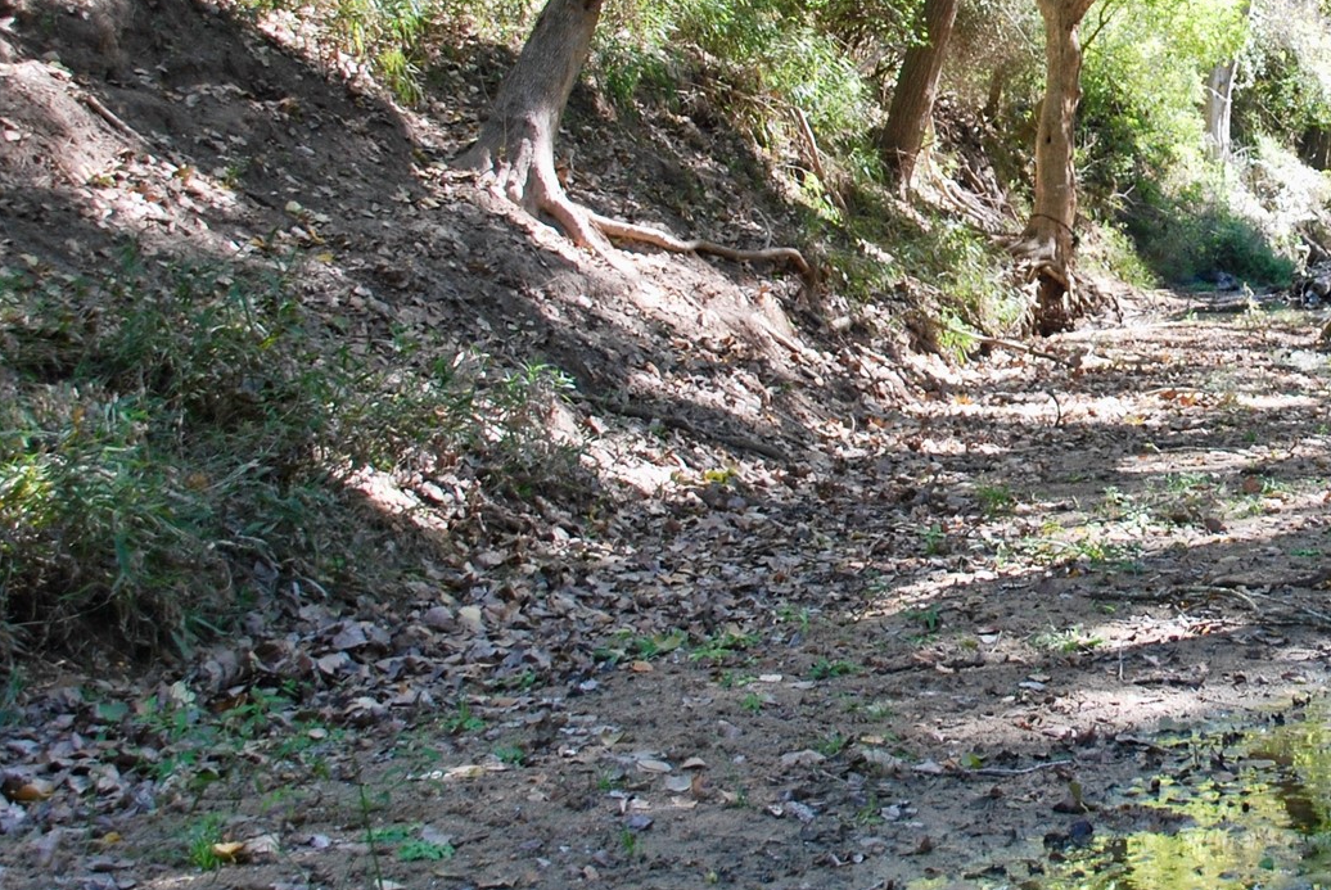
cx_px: 1183
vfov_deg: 19.6
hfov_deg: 28.2
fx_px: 2554
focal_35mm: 69
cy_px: 175
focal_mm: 22
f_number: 5
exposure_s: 1/100
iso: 200
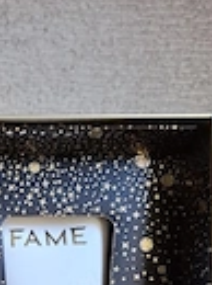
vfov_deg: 25.1
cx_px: -59
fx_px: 582
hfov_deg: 19.2
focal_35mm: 71
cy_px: 329
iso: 320
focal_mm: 5.54
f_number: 1.8
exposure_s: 1/100
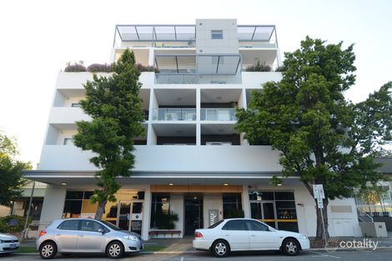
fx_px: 229
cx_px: 196
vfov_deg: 59.5
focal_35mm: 21
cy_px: 130
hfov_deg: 81.2
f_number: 5.6
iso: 400
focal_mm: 14
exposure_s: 1/250
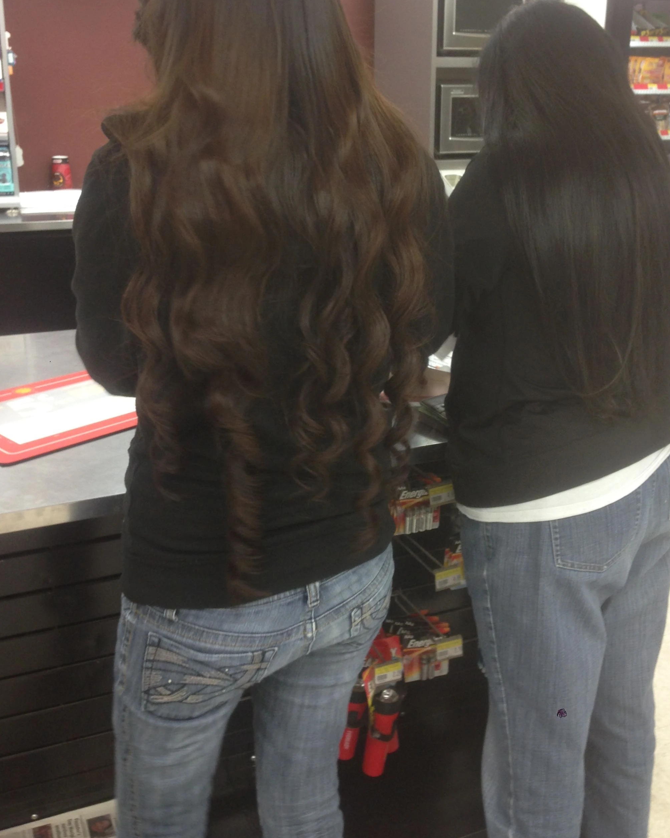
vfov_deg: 43.6
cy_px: 327
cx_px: 387
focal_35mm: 42
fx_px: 1041
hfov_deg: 35.6
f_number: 2.4
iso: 64
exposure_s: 1/20
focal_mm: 4.12
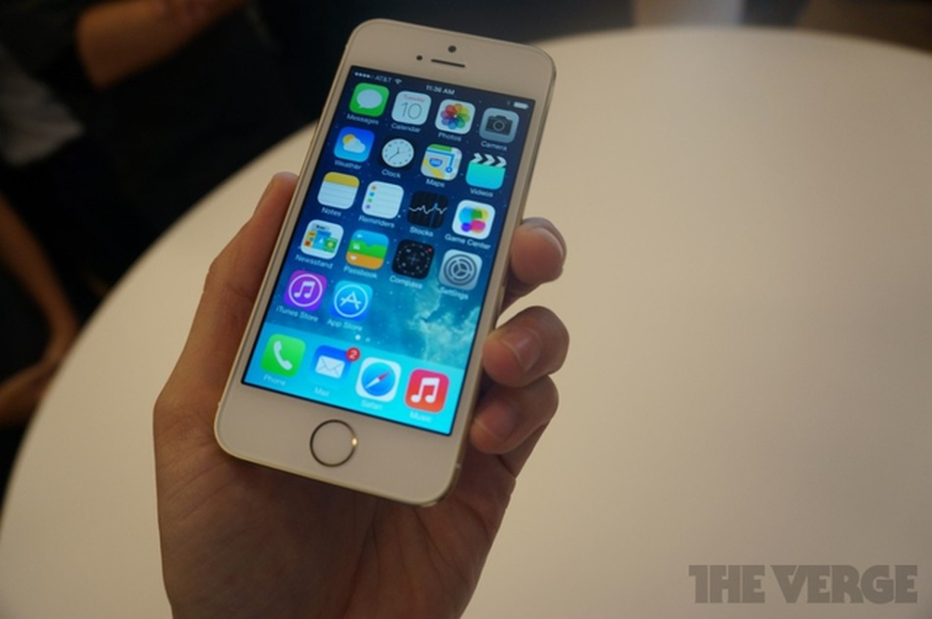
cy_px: 310
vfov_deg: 53.0
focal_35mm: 24
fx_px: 621
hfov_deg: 73.8
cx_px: 466
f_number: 4
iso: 125
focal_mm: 16
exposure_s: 1/60
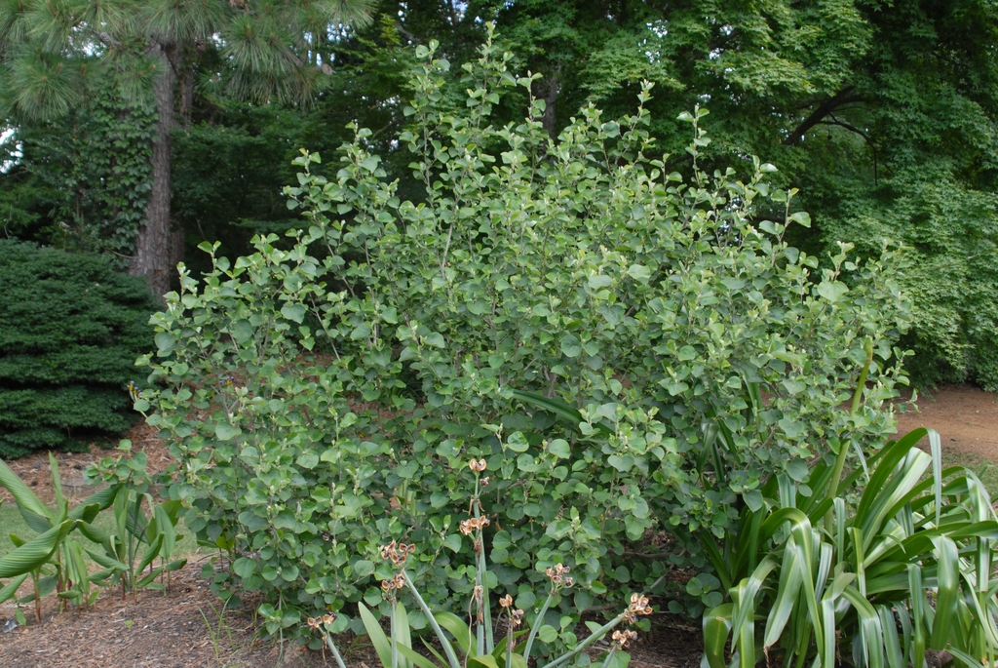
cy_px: 334
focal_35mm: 42
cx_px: 499
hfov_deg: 46.4
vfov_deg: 32.0
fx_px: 1165
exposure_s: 1/125
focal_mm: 28
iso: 400
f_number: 5.6
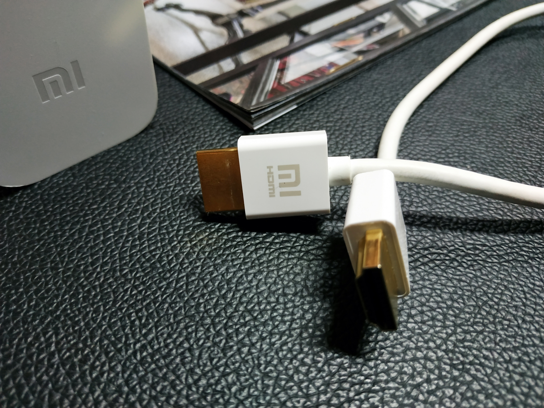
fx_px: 377
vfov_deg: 56.8
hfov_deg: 71.6
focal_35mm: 24
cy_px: 204
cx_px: 272
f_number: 1.9
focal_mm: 3.94
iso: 400
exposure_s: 1/20
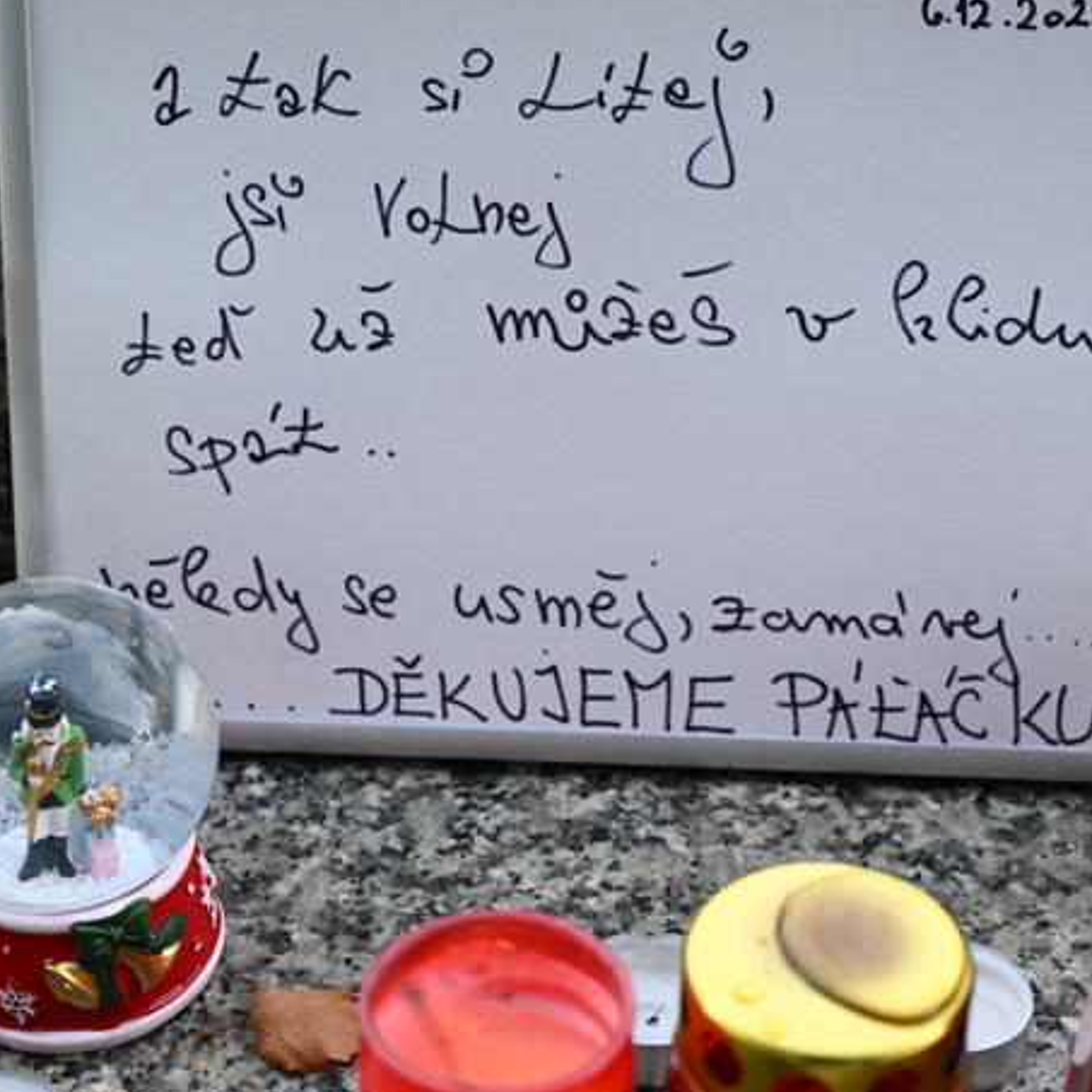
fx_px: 2677
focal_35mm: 75
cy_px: 545
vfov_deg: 23.1
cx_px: 576
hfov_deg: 23.1
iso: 1000
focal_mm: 58
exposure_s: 1/400
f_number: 5.6
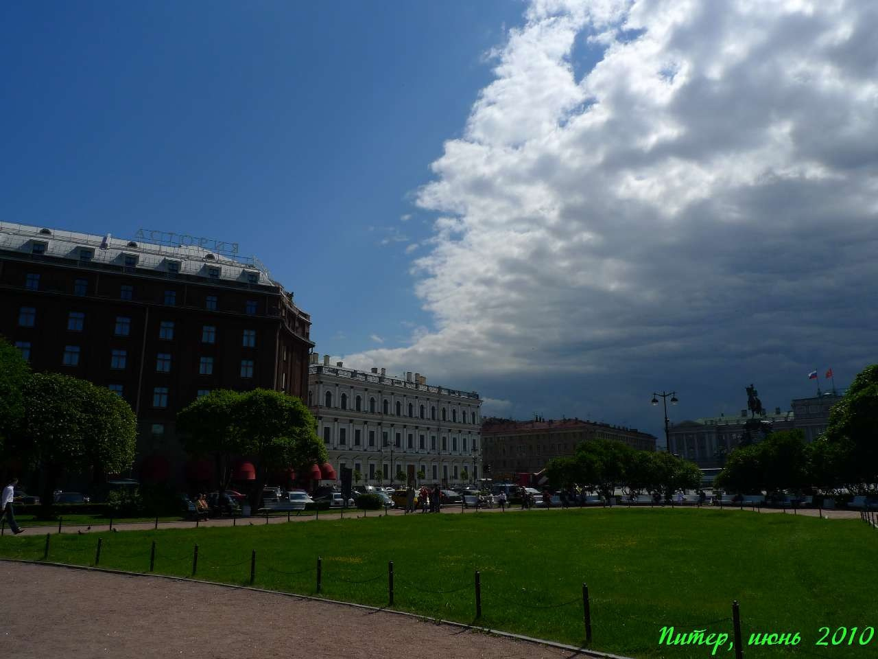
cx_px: 439
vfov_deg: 56.8
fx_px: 609
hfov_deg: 71.6
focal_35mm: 24
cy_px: 330
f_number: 7.1
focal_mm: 5.1
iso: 80
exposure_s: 1/1000
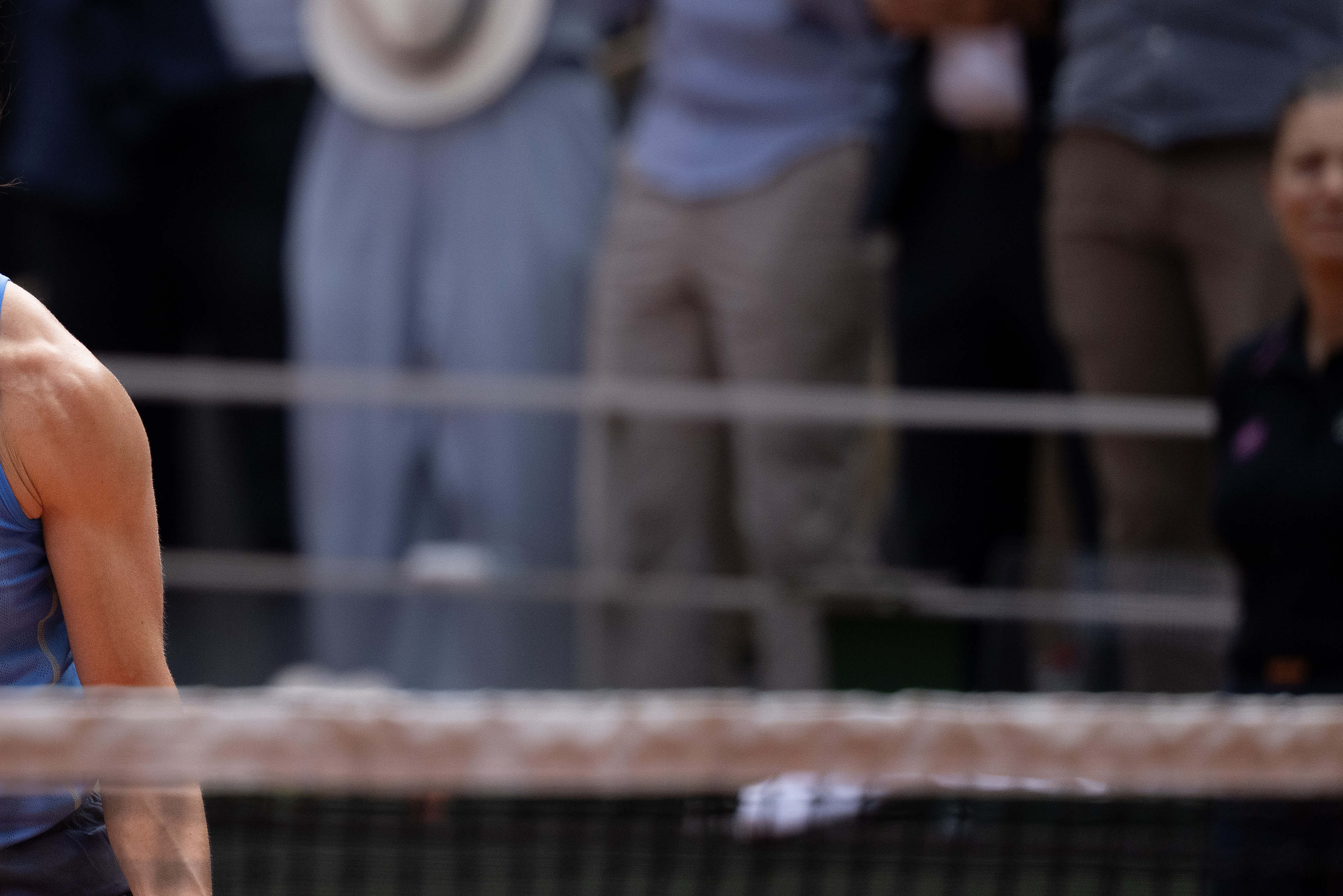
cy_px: 400
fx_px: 34766
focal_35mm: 932
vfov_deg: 1.5
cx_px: -127
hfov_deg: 2.2
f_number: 4
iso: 800
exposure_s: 1/2000
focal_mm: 420
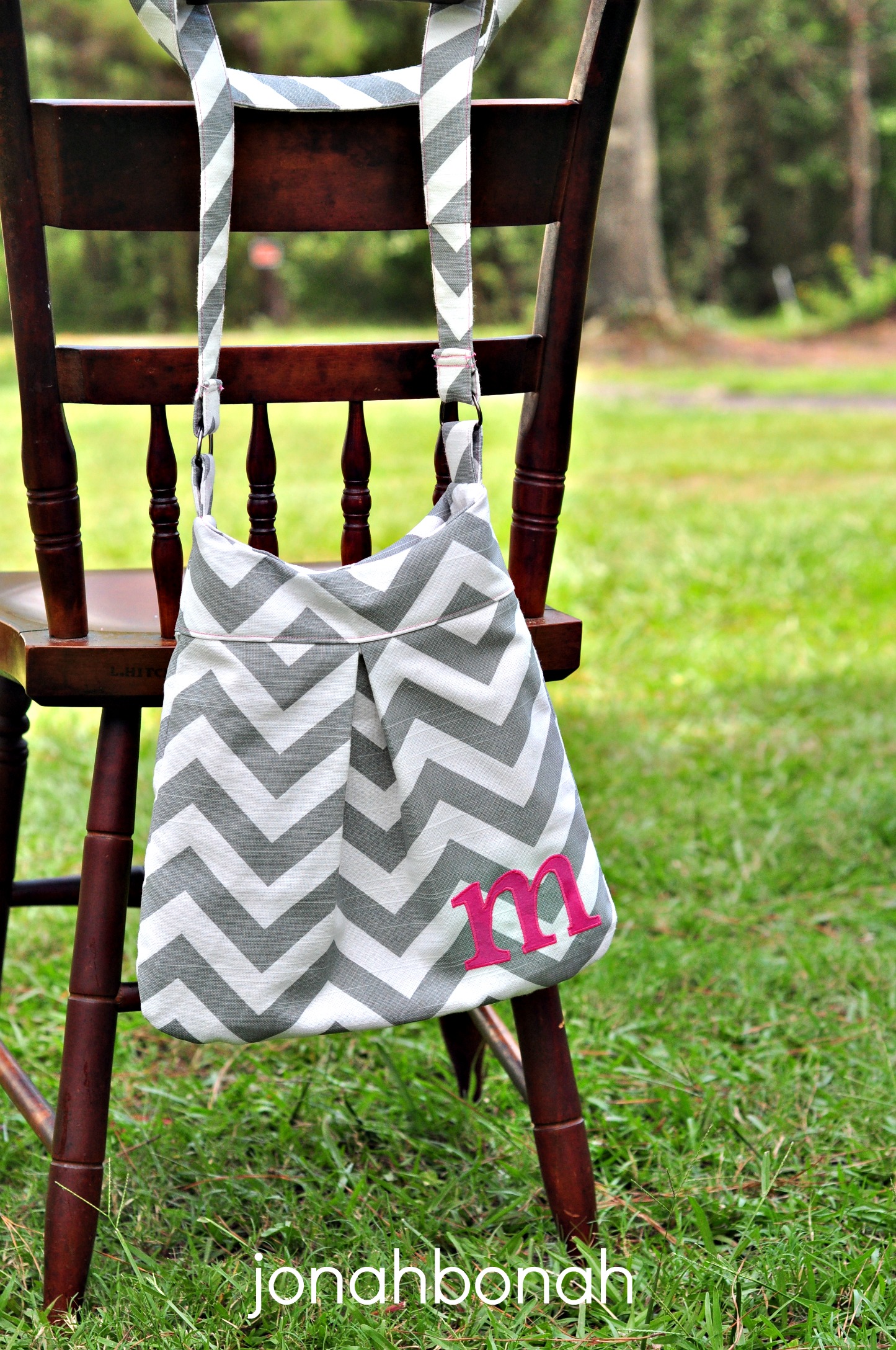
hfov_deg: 18.1
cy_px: 675
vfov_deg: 27.0
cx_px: 448
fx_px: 2807
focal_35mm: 75
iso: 400
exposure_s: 1/1250
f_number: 4
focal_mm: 50
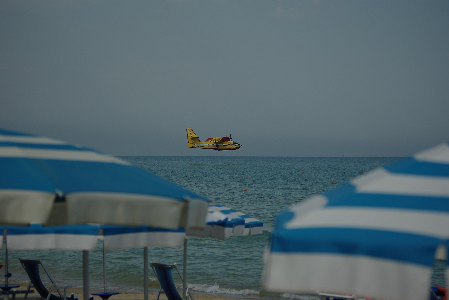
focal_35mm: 120
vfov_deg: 11.5
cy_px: 150
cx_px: 224
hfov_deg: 17.0
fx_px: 1498
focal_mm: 80
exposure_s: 1/1500
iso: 100
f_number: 4.5
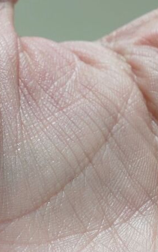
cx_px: 217
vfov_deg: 6.9
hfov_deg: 4.3
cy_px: 107
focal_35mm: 303
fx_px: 2085
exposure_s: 1/160
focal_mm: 70
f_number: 8
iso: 500
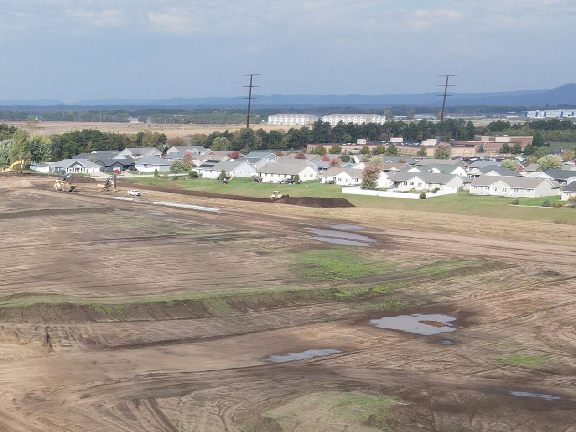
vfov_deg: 24.4
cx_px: -3
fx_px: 948
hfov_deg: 31.2
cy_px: 441
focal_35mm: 57
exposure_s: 1/500
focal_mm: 4.5
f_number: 2.8
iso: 110
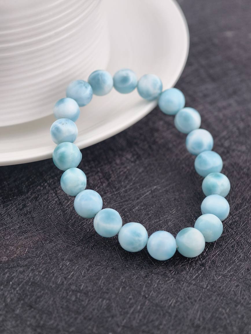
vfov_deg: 23.0
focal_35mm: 85
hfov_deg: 17.4
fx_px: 820
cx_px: 126
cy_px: 167
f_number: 2.67
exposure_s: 1/160
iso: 125
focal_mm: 22.48
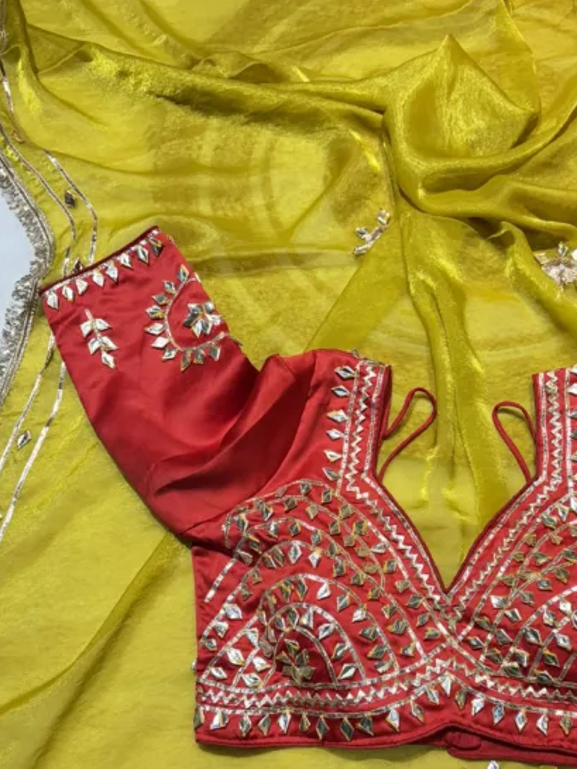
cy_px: 469
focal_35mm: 43
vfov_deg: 43.6
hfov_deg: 33.0
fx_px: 955
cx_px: 426
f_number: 1.6
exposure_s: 1/100
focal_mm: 5.96
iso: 50
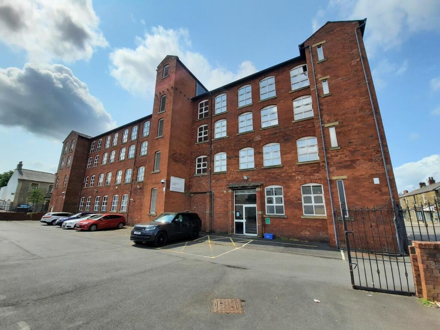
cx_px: 220
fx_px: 165
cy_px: 165
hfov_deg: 106.2
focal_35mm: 13
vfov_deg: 89.9
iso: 40
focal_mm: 1.74
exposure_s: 1/2591
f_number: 2.2
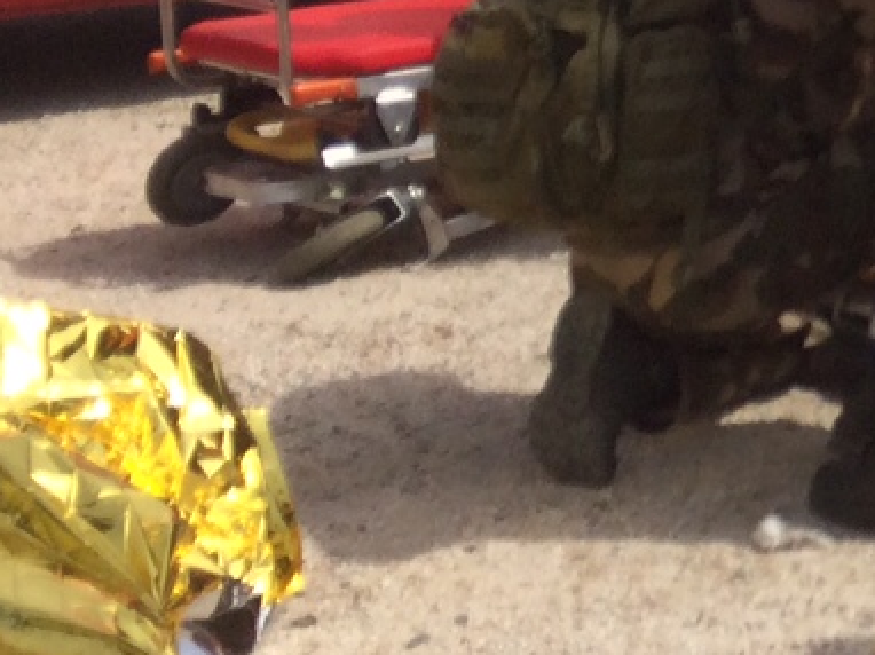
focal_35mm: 124
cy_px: -151
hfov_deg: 13.5
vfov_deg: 11.7
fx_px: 3132
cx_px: 1787
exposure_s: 1/2740
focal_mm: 4.15
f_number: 2.2
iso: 32
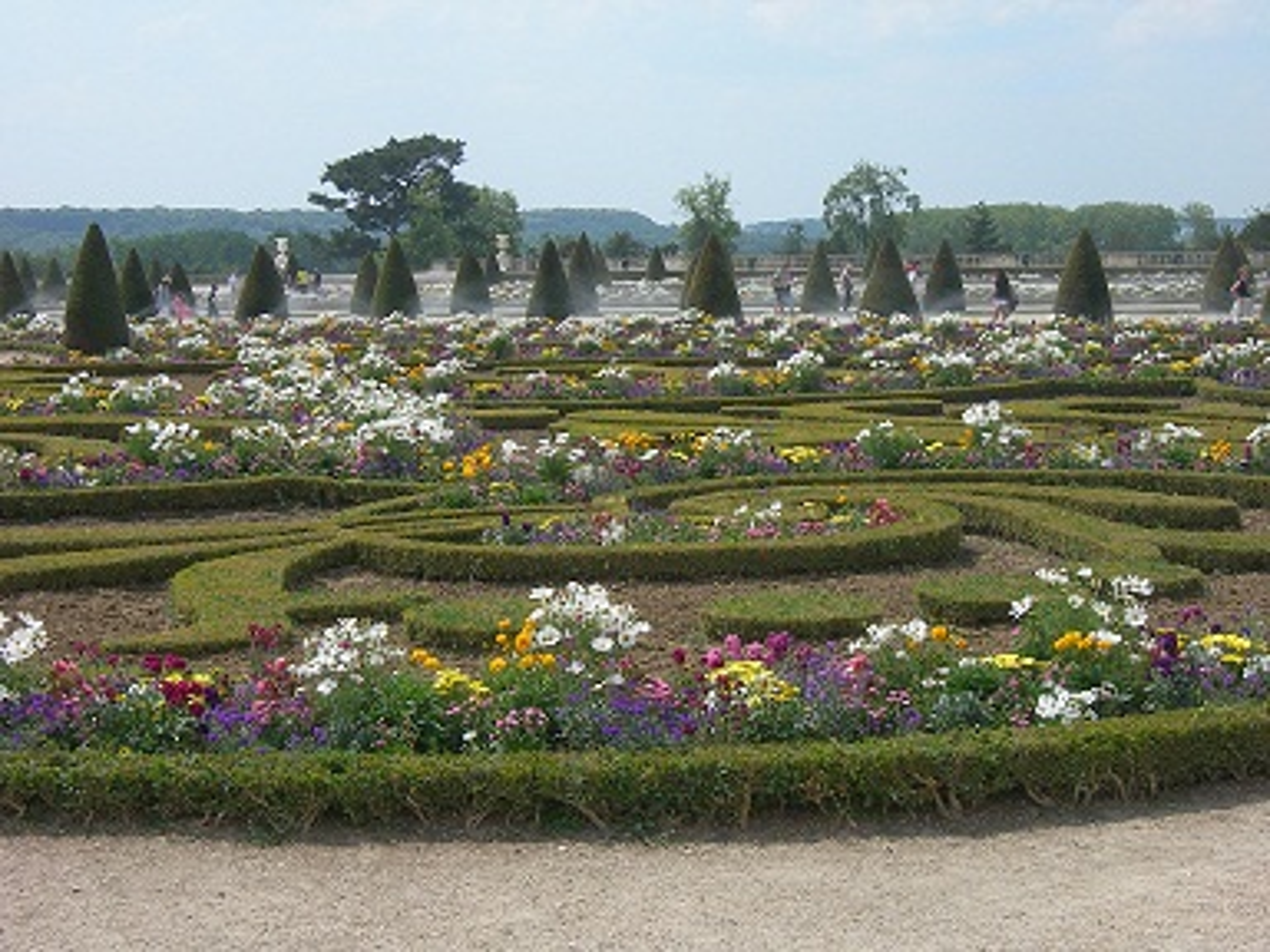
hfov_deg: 27.0
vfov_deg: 20.4
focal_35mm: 72
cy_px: 476
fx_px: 2642
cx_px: 635
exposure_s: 1/266
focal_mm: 14.9
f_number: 6.3
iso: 50
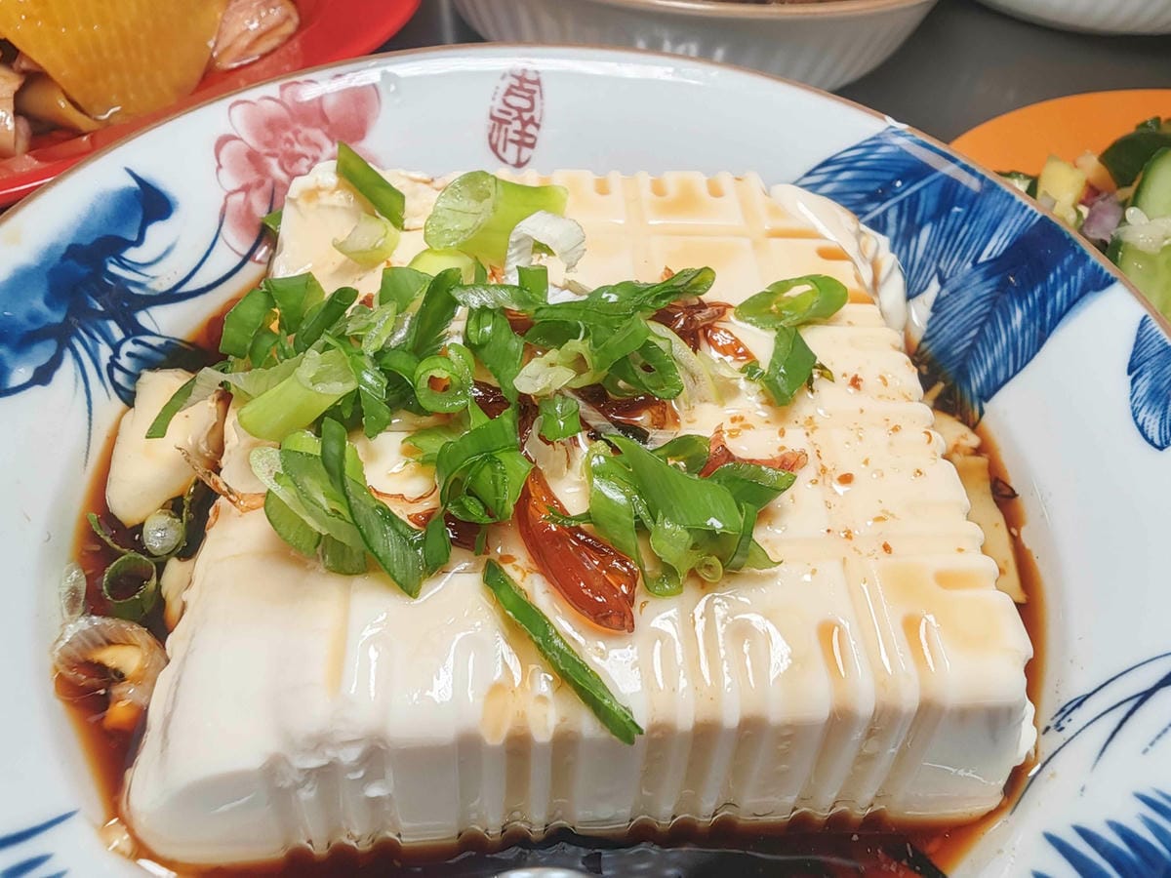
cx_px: 586
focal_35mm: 23
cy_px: 439
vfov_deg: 58.9
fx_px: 778
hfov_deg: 73.9
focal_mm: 2.03
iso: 100
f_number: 1.8
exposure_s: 1/120
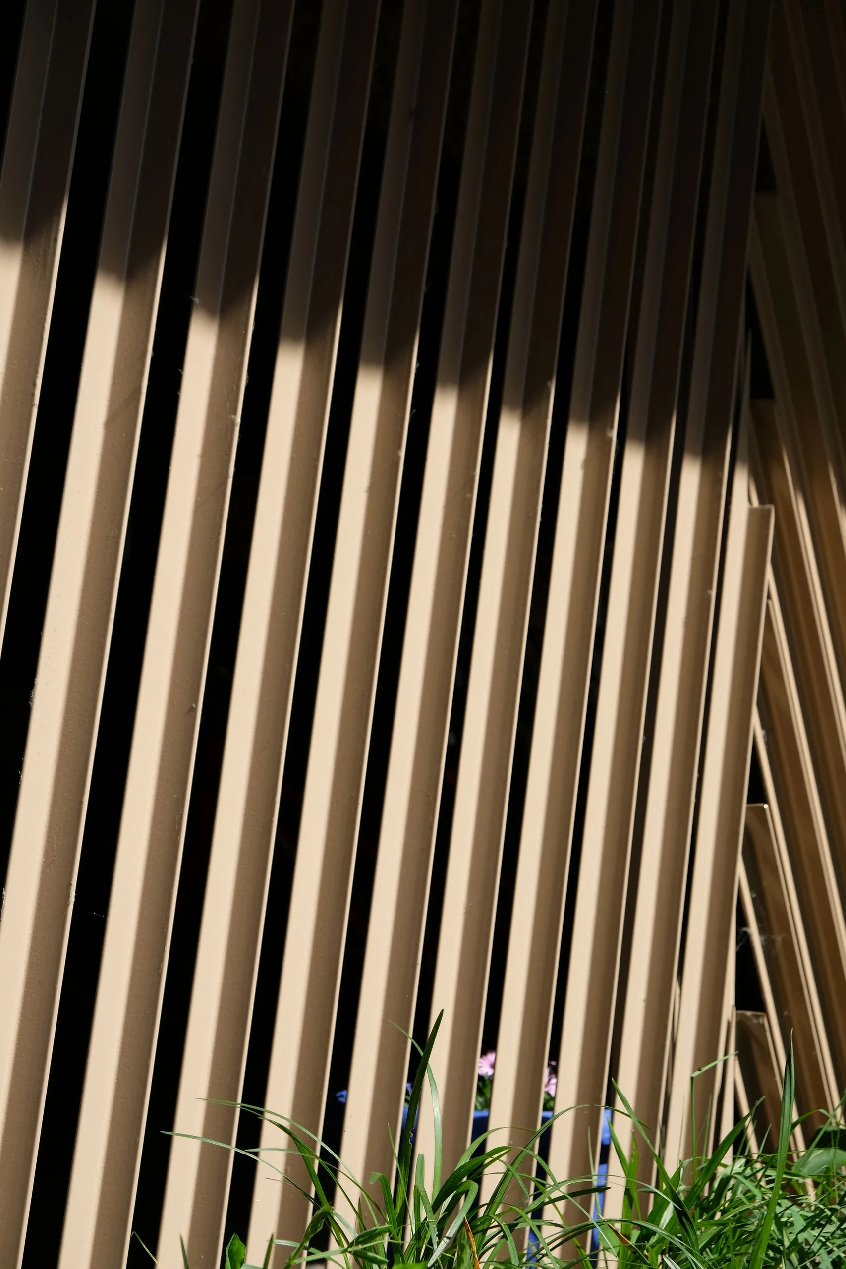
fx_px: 2925
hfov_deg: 16.5
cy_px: 634
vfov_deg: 24.5
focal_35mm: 83
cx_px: 423
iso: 200
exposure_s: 1/240
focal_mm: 55
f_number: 8
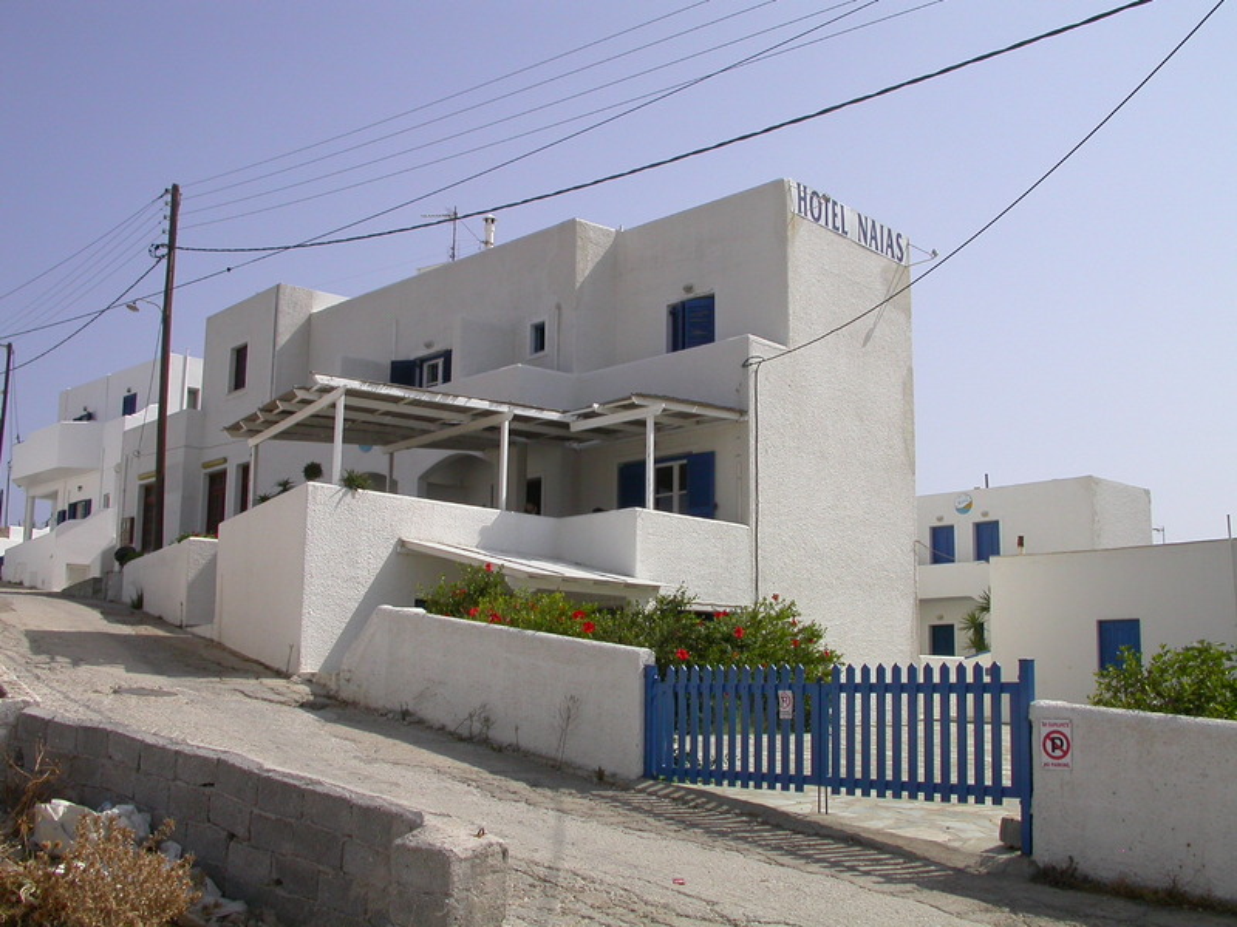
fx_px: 1358
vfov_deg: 37.7
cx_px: 618
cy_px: 464
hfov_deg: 49.0
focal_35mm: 38
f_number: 7.5
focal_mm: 7.85
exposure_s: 1/658
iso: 100
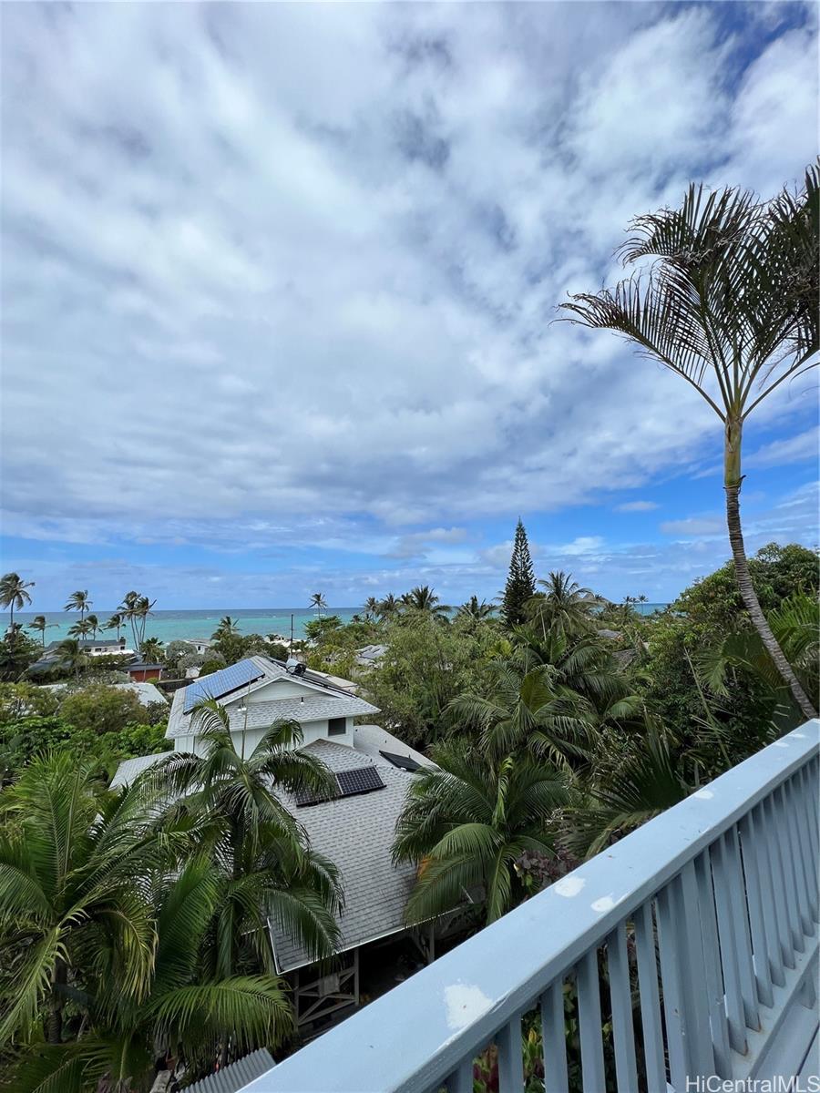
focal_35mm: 13
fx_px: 411
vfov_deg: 106.2
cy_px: 546
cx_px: 410
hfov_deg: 89.9
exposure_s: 1/2874
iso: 32
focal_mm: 1.57
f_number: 1.8
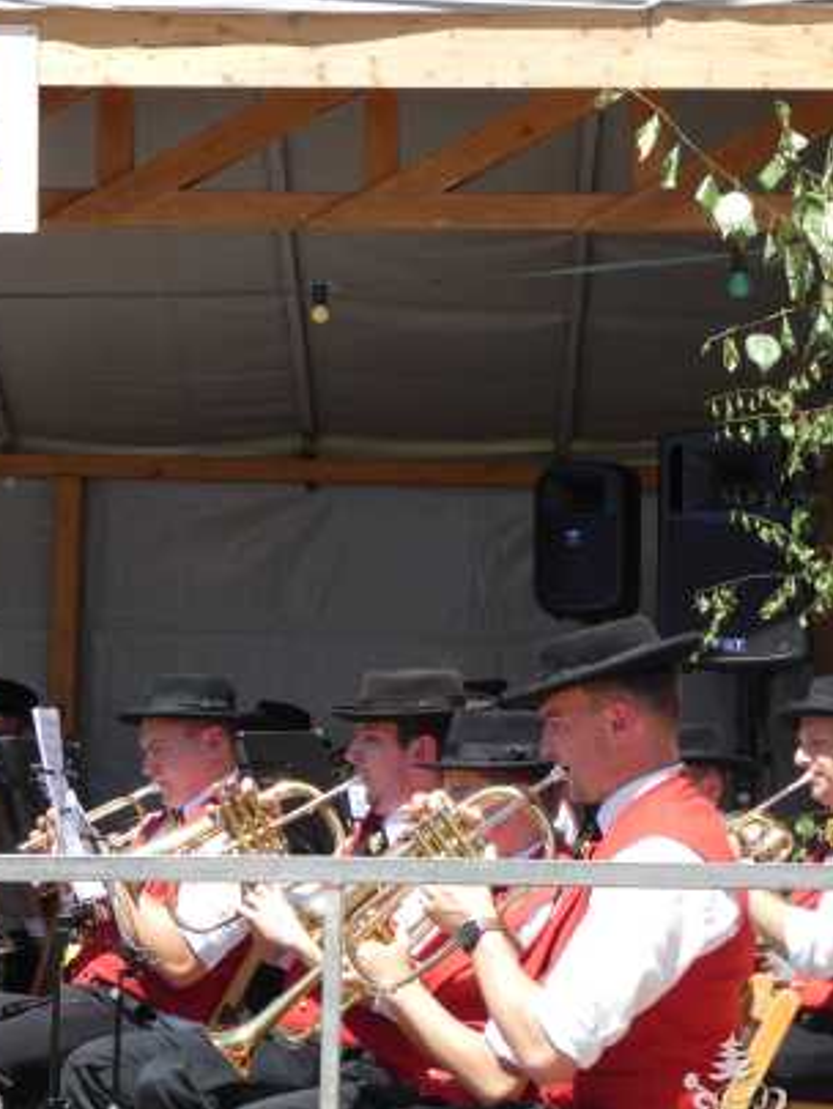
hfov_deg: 13.2
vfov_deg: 17.6
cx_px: 288
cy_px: 483
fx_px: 3592
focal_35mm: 112
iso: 80
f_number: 4.6
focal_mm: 15.2
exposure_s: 1/200
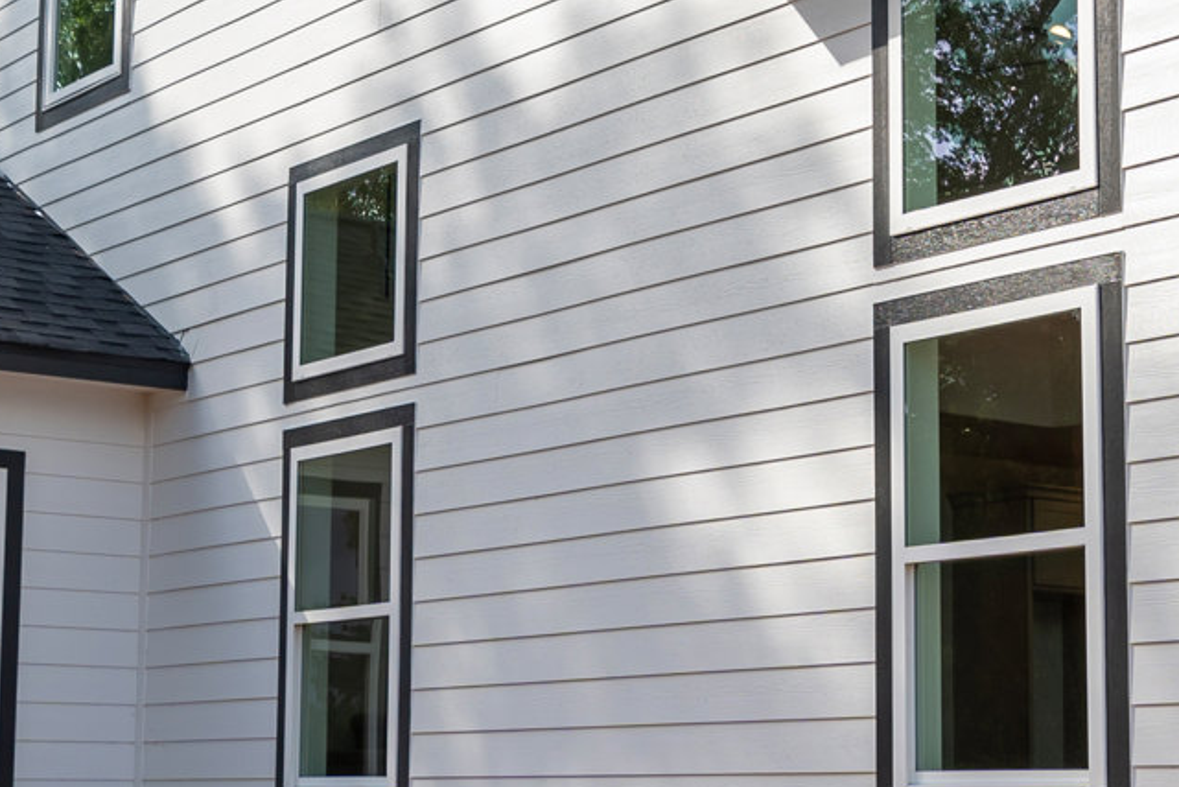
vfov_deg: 18.9
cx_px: 753
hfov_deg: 27.9
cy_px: 501
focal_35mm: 72
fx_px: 2358
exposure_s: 1/160
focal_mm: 16
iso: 100
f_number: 6.3
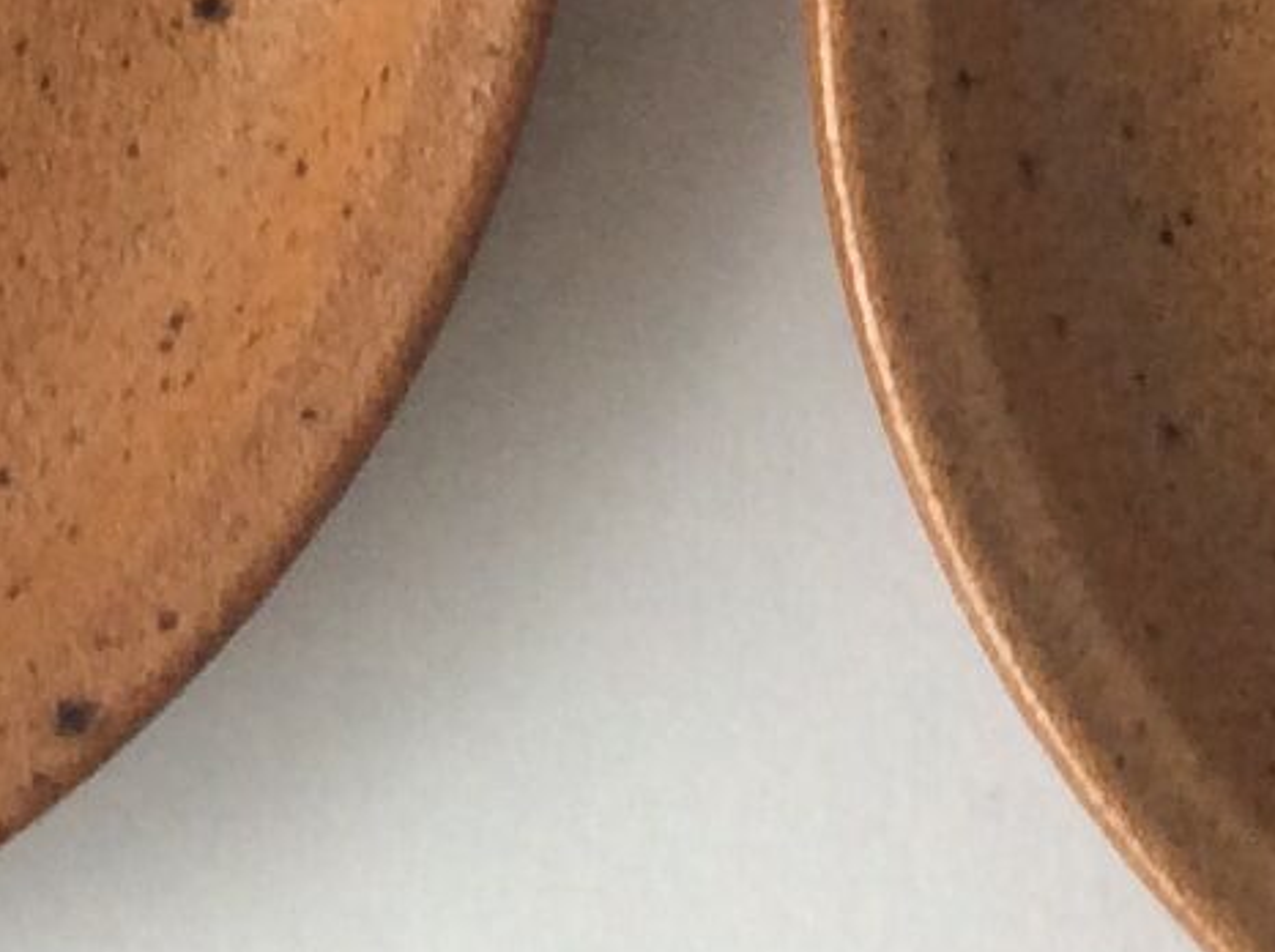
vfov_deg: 7.8
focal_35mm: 178
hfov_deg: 11.1
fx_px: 6546
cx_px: 602
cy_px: -1275
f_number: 2.4
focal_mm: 3.3
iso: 40
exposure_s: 1/33
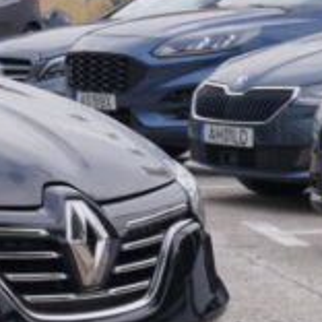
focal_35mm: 201
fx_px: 2115
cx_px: -380
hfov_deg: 8.2
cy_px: 146
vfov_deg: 8.7
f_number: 9
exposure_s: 1/100
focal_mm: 24.2
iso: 160
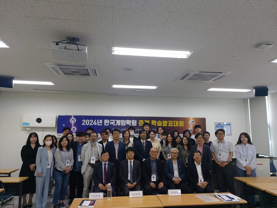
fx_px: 200
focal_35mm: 25
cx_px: 138
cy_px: 104
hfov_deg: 69.4
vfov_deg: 54.9
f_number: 2
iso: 100
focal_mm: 4.58
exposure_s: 1/60
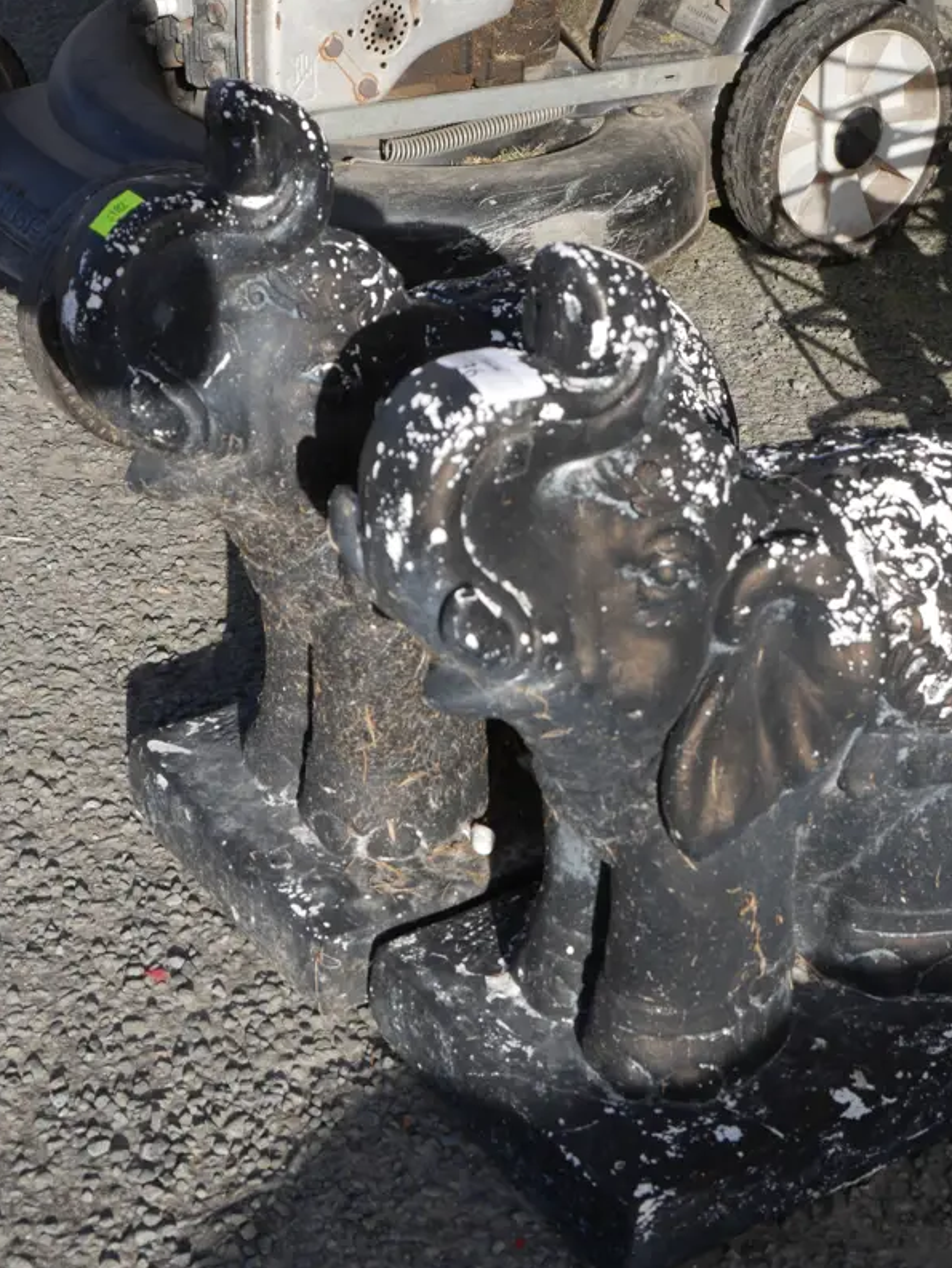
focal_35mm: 62
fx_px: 2273
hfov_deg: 23.6
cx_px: 582
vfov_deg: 31.1
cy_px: 516
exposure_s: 1/250
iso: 200
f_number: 9
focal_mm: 24
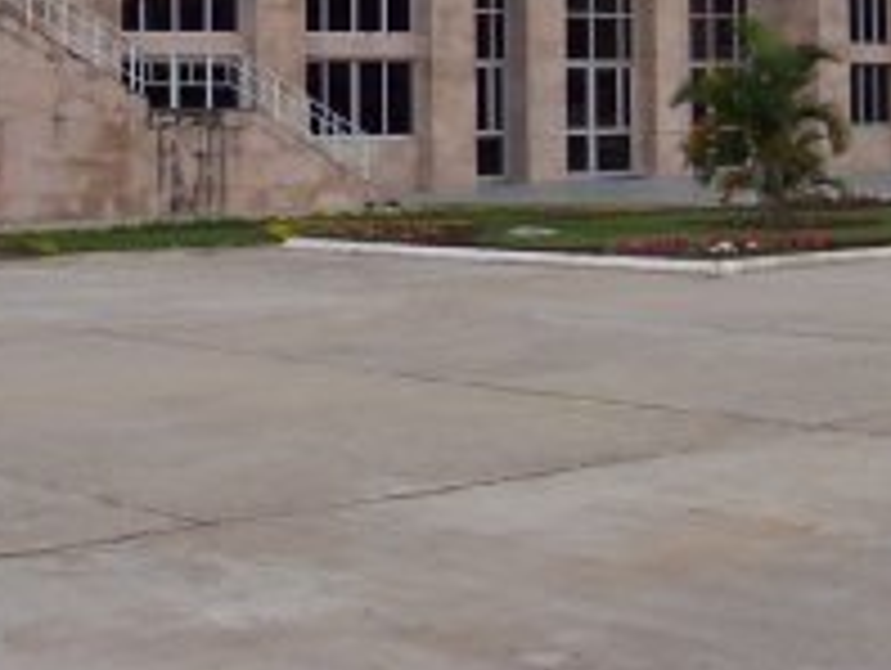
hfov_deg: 23.2
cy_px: -72
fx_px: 2165
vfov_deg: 17.0
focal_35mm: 84
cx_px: 333
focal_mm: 5.6
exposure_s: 1/350
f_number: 2.8
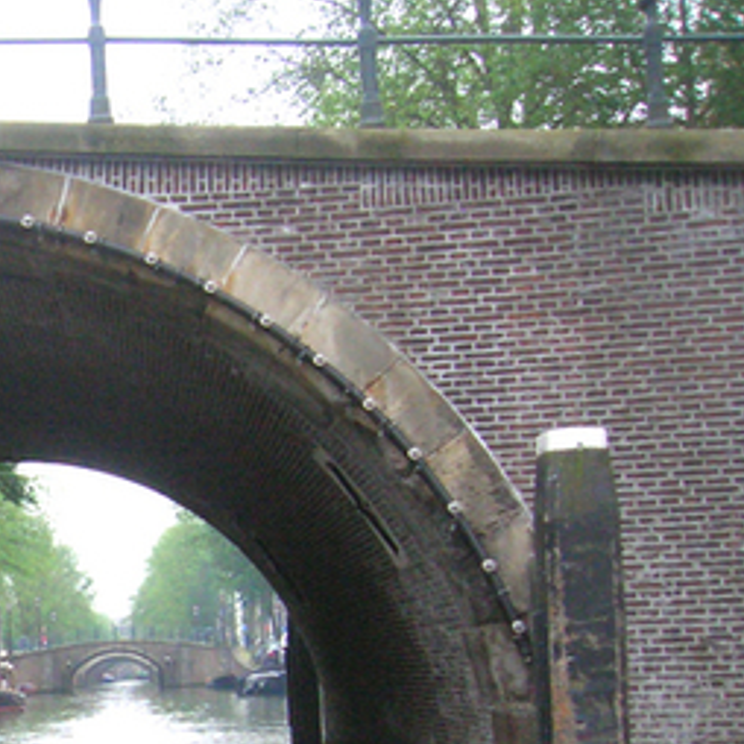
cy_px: 643
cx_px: -114
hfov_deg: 22.6
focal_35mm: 71
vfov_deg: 23.8
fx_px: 1726
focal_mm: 5.7
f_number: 2.9
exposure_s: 1/414
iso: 200
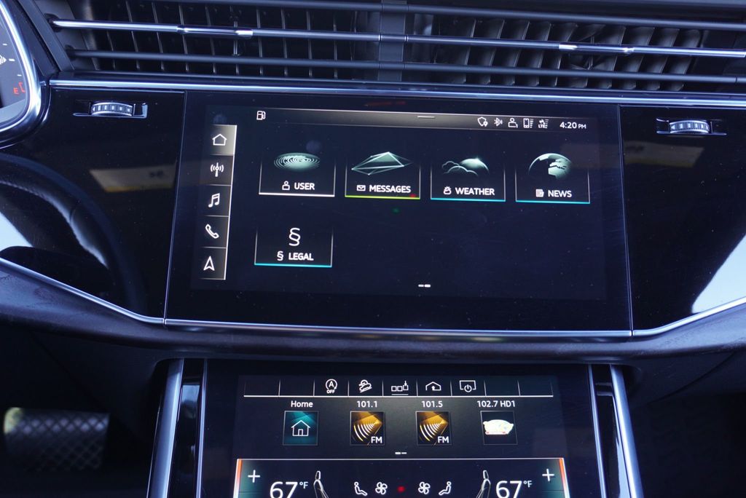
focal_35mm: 30
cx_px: 373
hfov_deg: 61.9
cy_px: 249
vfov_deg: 43.7
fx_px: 622
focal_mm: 20
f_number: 4
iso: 500
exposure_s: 1/60
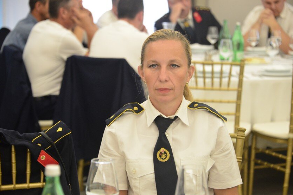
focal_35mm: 123
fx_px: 1001
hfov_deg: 16.7
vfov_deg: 11.1
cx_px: 147
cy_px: 98
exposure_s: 1/125
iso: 4500
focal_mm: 122
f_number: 5.6
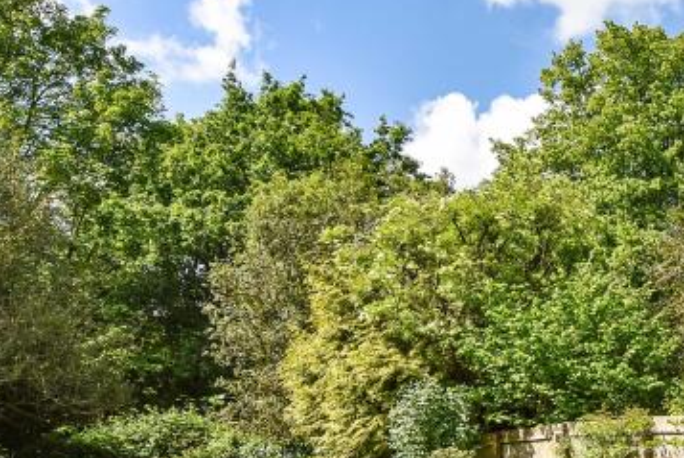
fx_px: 818
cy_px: 460
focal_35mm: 43
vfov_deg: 29.2
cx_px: 755
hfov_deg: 37.7
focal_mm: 15
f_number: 9
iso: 640
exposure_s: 1/640
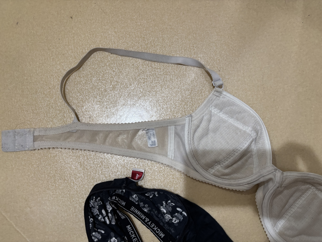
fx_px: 242
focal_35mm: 26
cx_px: 161
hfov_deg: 67.3
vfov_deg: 53.1
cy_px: 121
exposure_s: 1/50
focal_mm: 5.96
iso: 250
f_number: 1.6
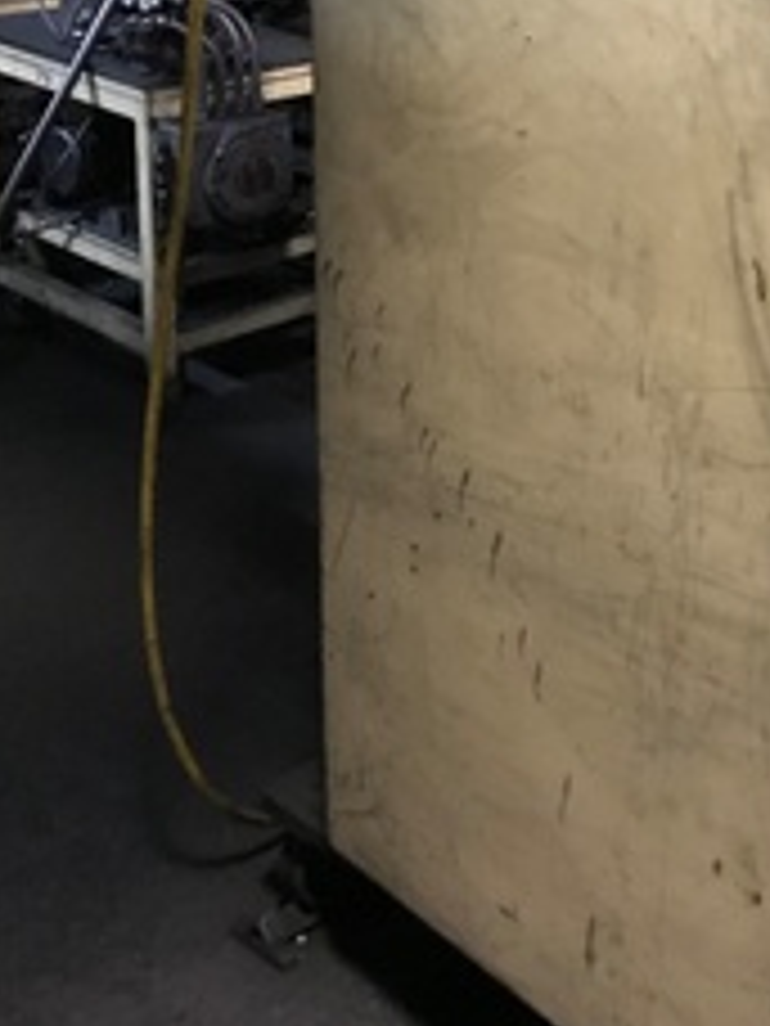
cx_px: 765
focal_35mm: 59
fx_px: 1750
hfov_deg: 23.8
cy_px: 166
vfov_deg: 31.6
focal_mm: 3.99
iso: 100
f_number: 1.8
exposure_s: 1/4
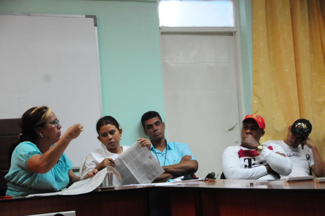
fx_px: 676
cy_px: 108
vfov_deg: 18.1
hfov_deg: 27.0
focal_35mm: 75
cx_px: 162
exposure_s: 1/50
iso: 2000
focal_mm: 50
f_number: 4.8
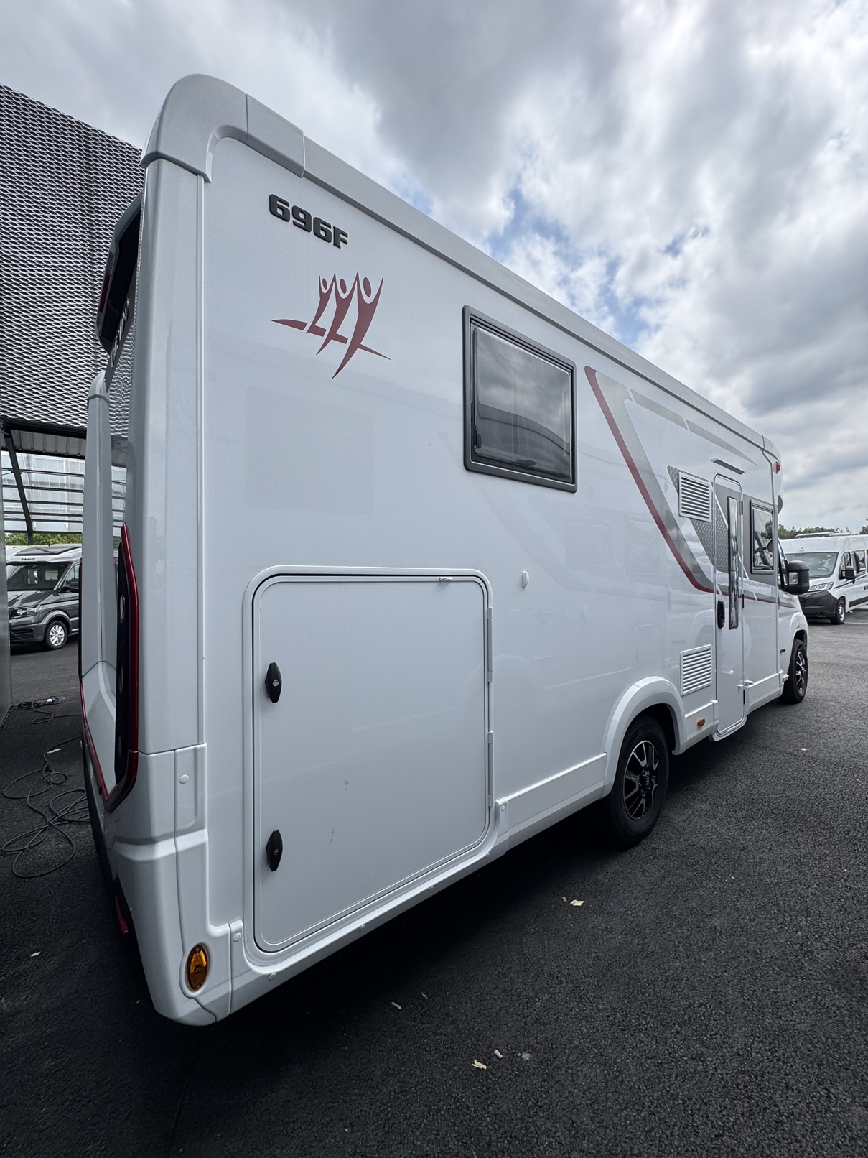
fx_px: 468
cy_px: 579
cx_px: 434
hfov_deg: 85.7
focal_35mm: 14
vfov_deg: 102.1
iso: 50
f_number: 2.2
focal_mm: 2.22
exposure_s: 1/849
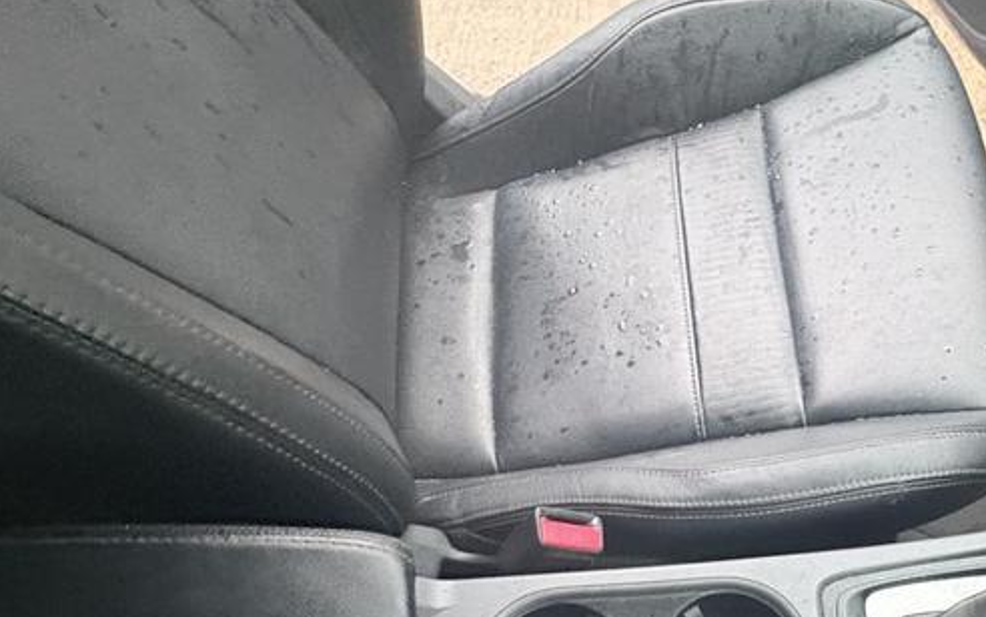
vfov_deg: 39.9
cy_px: 631
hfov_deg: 64.4
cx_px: 735
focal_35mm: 27
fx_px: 726
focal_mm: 2.22
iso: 1000
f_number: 2.2
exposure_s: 1/52
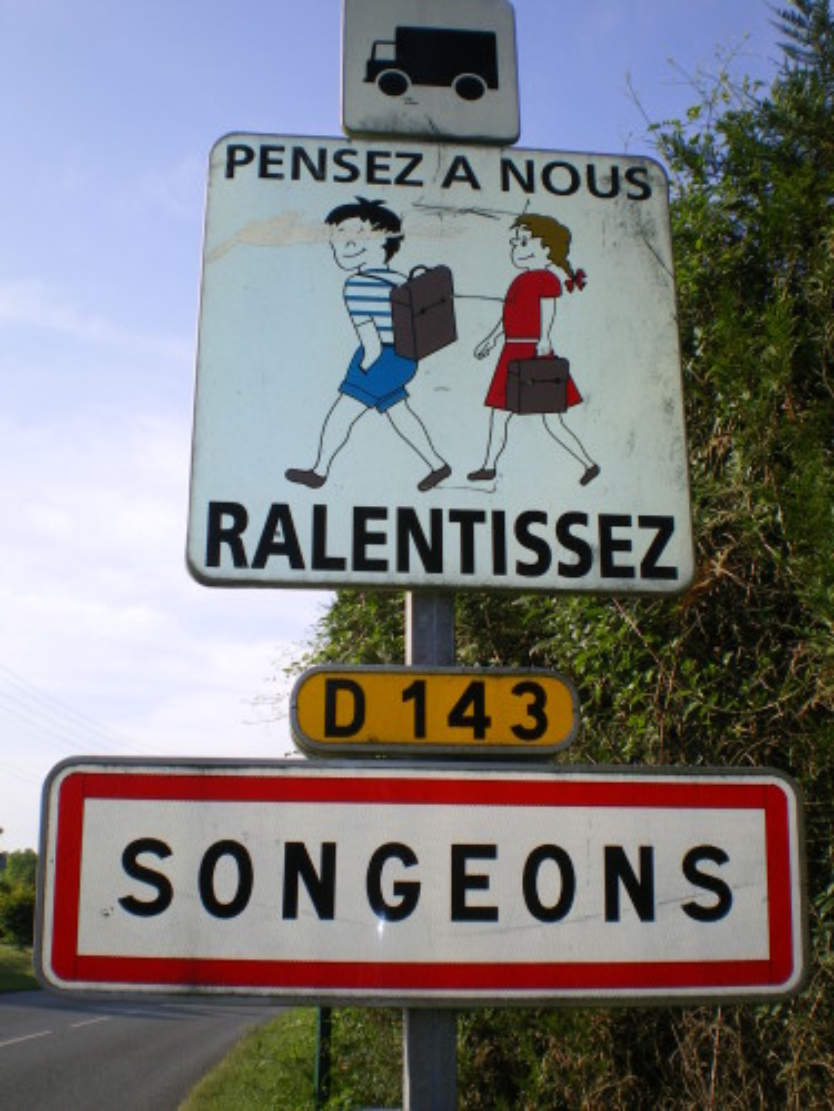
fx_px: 1221
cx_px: 417
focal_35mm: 38
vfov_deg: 49.0
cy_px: 556
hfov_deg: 37.7
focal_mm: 6.3
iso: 64
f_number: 4.6
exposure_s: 1/250
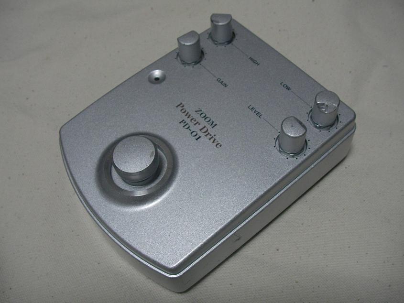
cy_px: 152
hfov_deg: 49.0
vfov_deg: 37.7
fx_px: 444
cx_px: 202
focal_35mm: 38
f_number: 3.5
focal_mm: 6.3
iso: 200
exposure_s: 1/14.8
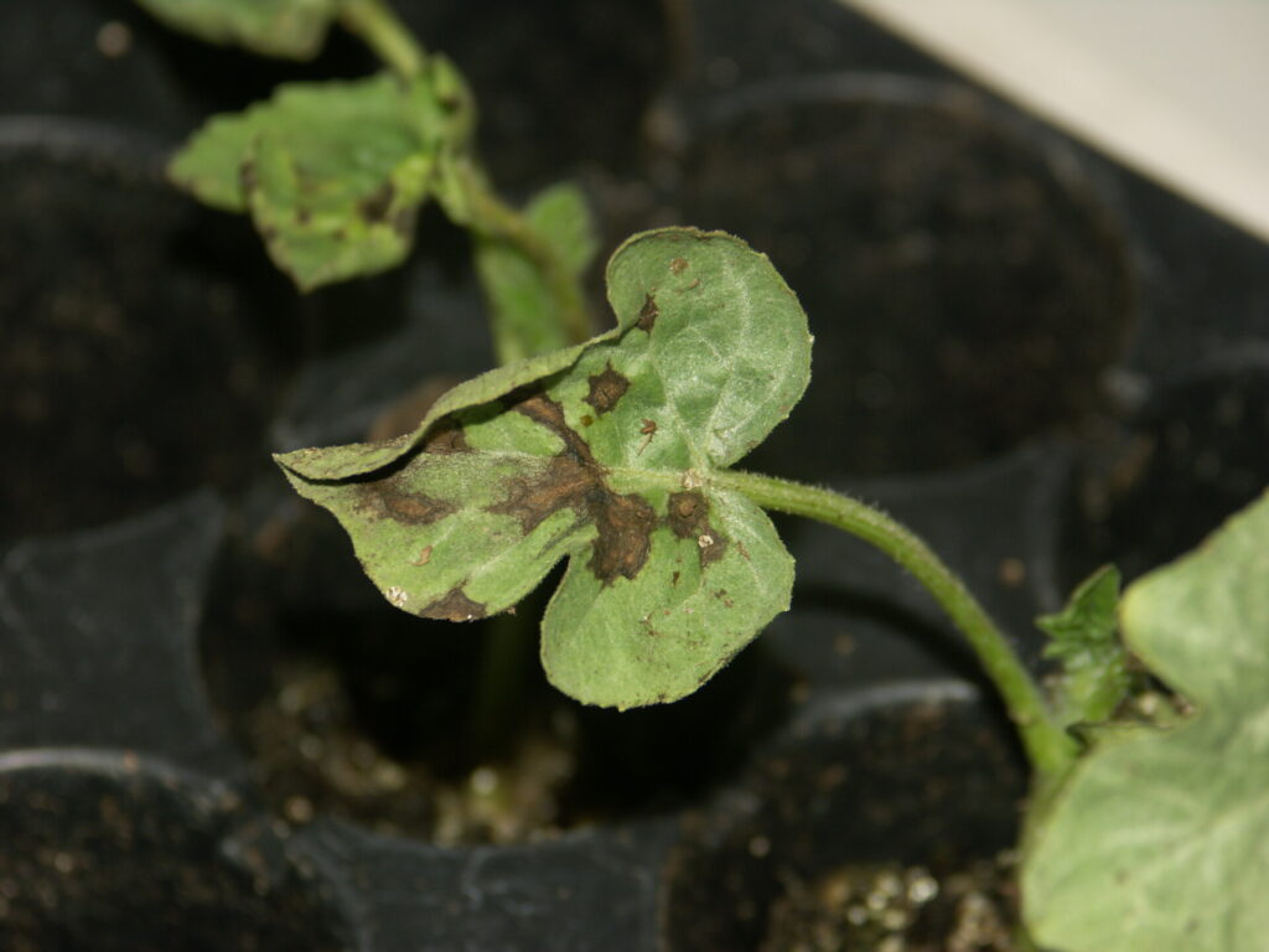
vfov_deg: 7.4
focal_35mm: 200
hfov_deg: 9.9
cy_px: 476
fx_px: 7332
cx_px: 634
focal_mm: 50.8
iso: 64
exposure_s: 1/200
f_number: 3.5
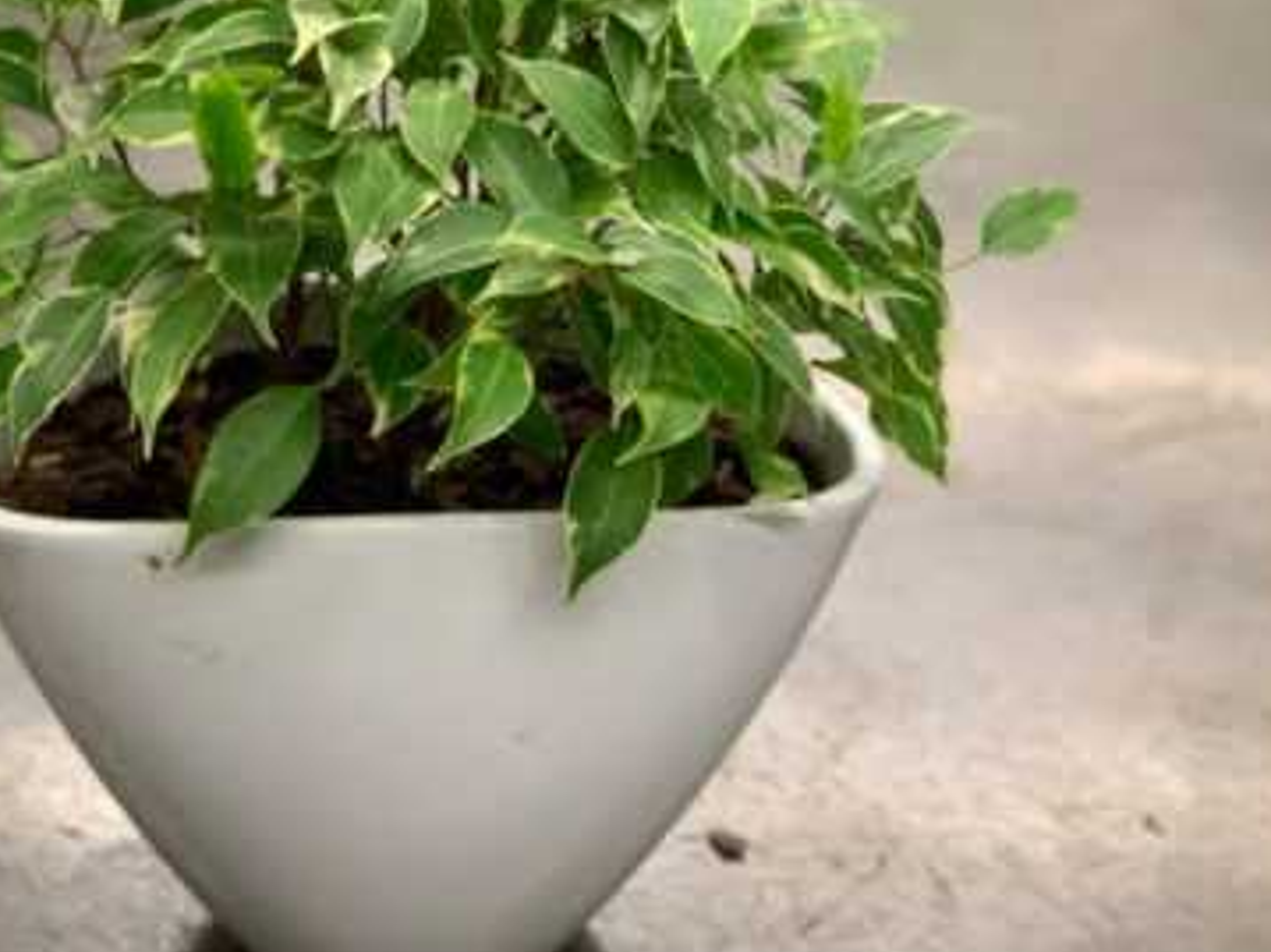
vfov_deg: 16.9
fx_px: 3193
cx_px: 340
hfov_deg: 22.3
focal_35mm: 87
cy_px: 276
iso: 200
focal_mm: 6
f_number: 2.4
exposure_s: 1/50
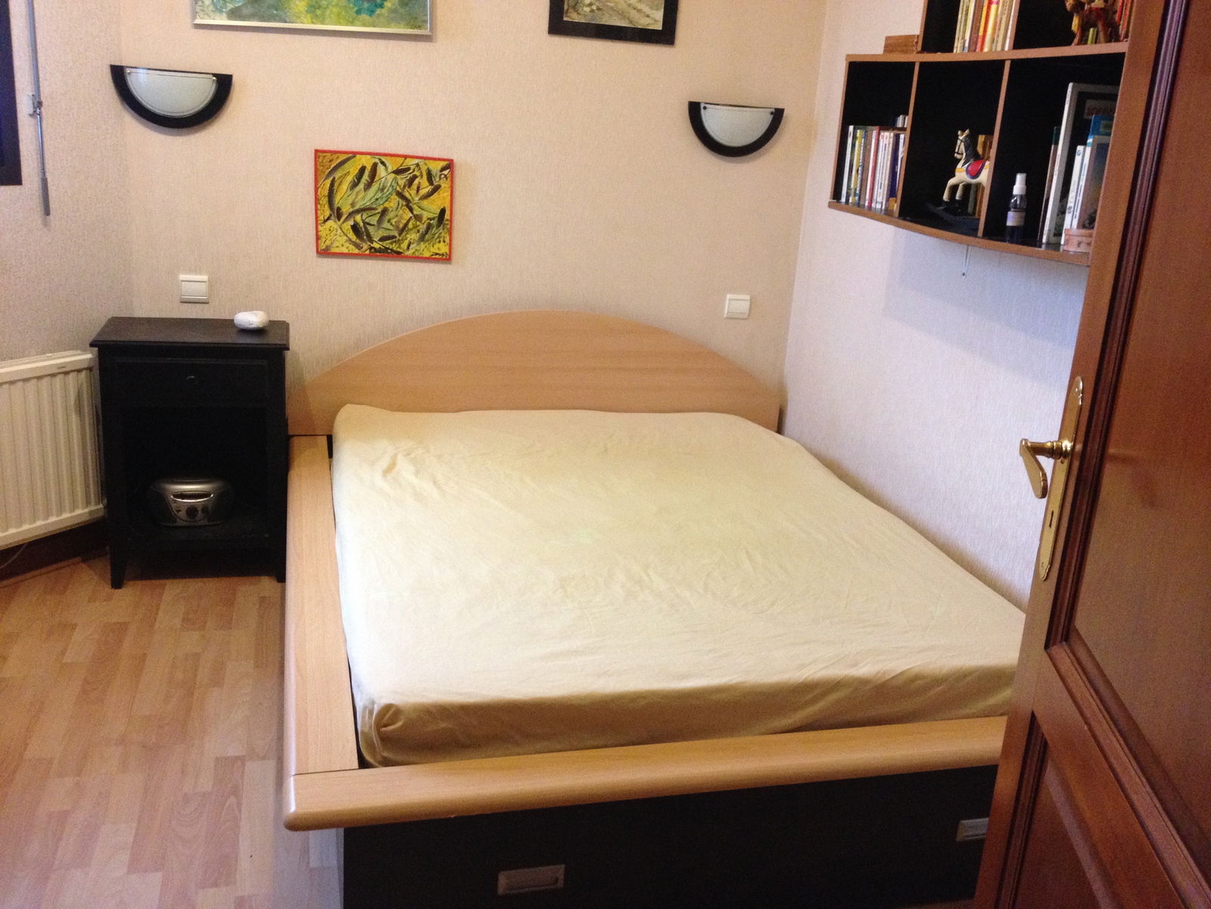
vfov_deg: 40.7
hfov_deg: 52.6
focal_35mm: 35
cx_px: 606
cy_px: 454
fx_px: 1224
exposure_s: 1/20
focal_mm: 4.28
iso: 320
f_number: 2.4
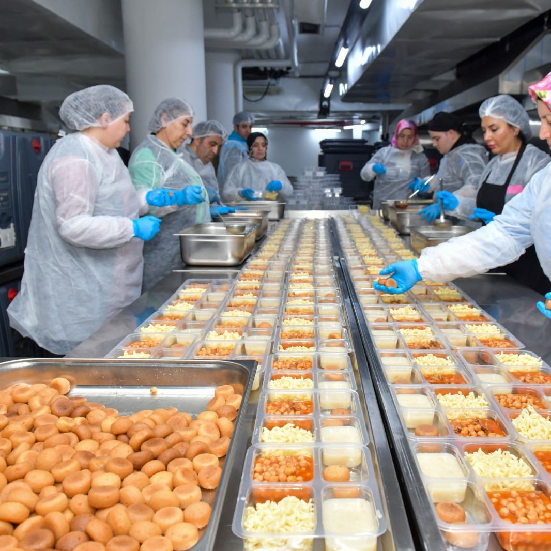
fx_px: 558
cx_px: 312
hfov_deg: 52.4
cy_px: 274
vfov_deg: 52.5
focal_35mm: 31
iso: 1000
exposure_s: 1/250
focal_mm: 24
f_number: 5.6
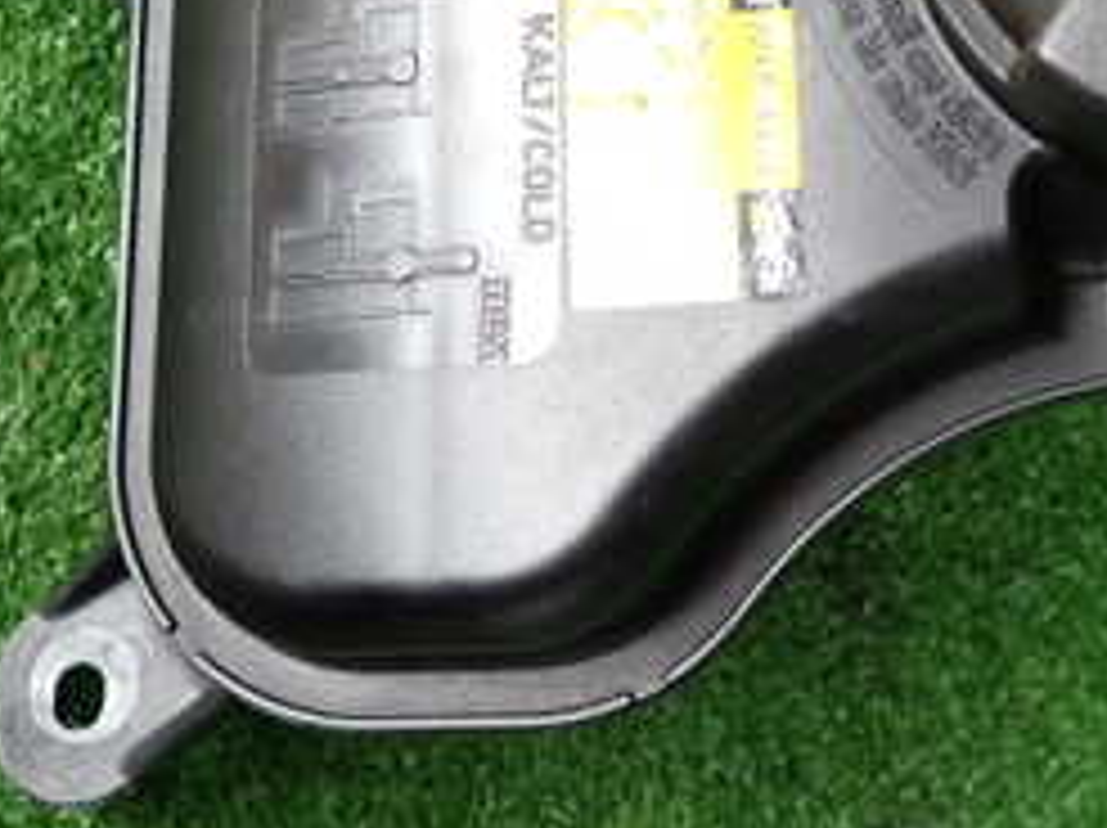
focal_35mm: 61
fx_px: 1949
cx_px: 702
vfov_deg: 23.4
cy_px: 86
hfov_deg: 31.5
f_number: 2
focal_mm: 4.5
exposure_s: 1/125
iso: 200
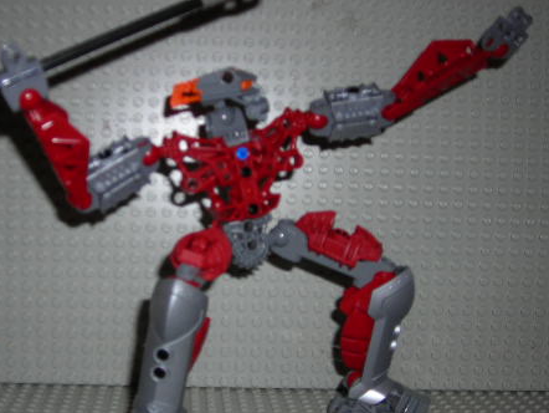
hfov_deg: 34.8
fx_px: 873
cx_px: 212
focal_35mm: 55
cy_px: 228
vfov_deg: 26.6
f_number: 3.2
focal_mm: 6.3
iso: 50
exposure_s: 1/60.1
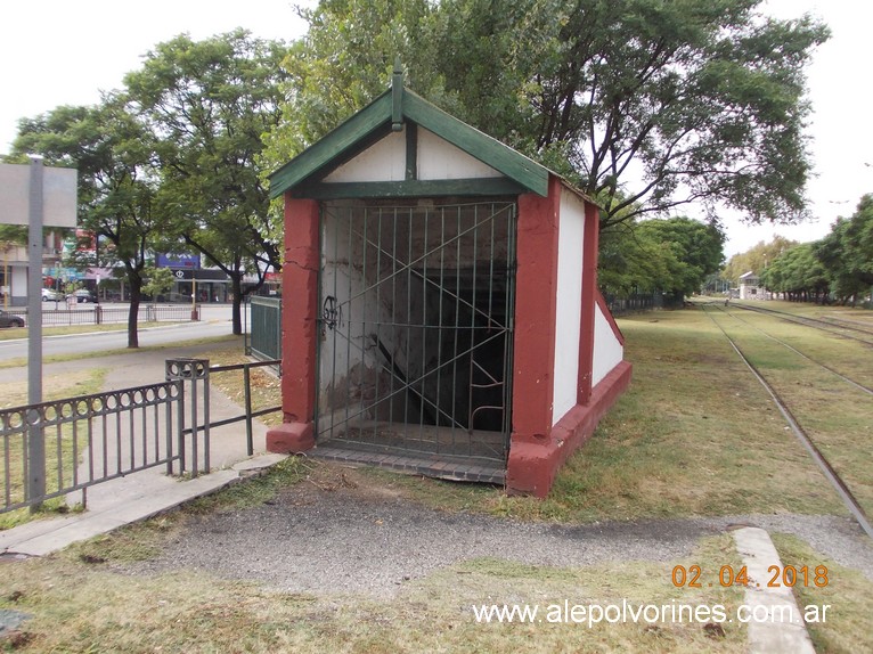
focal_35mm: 28
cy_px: 327
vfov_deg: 49.7
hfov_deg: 63.5
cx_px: 436
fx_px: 706
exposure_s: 1/160
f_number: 5.4
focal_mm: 4
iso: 80
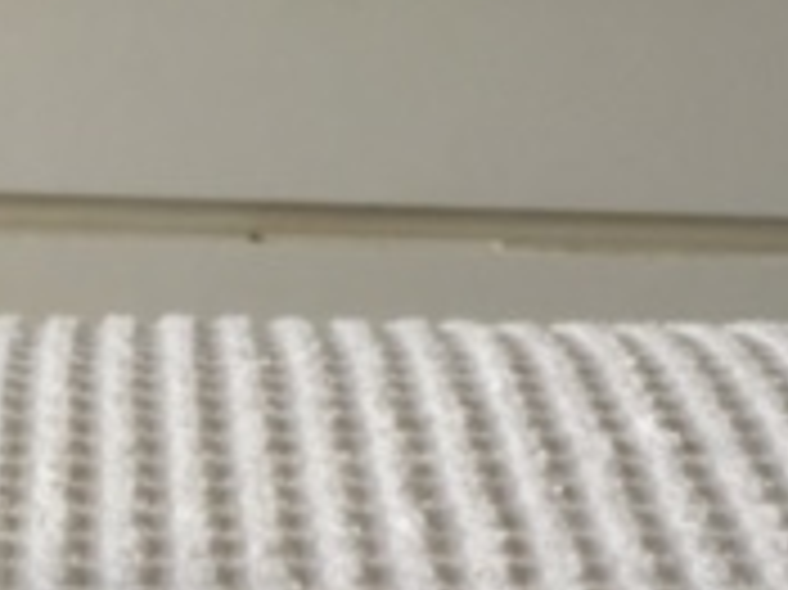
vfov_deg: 12.7
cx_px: -32
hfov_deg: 18.0
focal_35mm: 106
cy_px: 1063
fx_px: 2411
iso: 32
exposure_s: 1/60
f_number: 2.2
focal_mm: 4.15
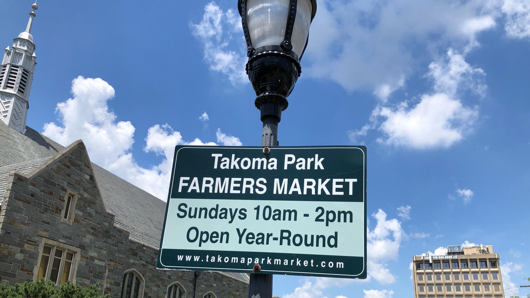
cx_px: 265
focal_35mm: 31
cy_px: 199
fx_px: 436
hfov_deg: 62.6
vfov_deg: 37.4
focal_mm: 3.99
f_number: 1.8
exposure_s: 1/2525
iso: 20
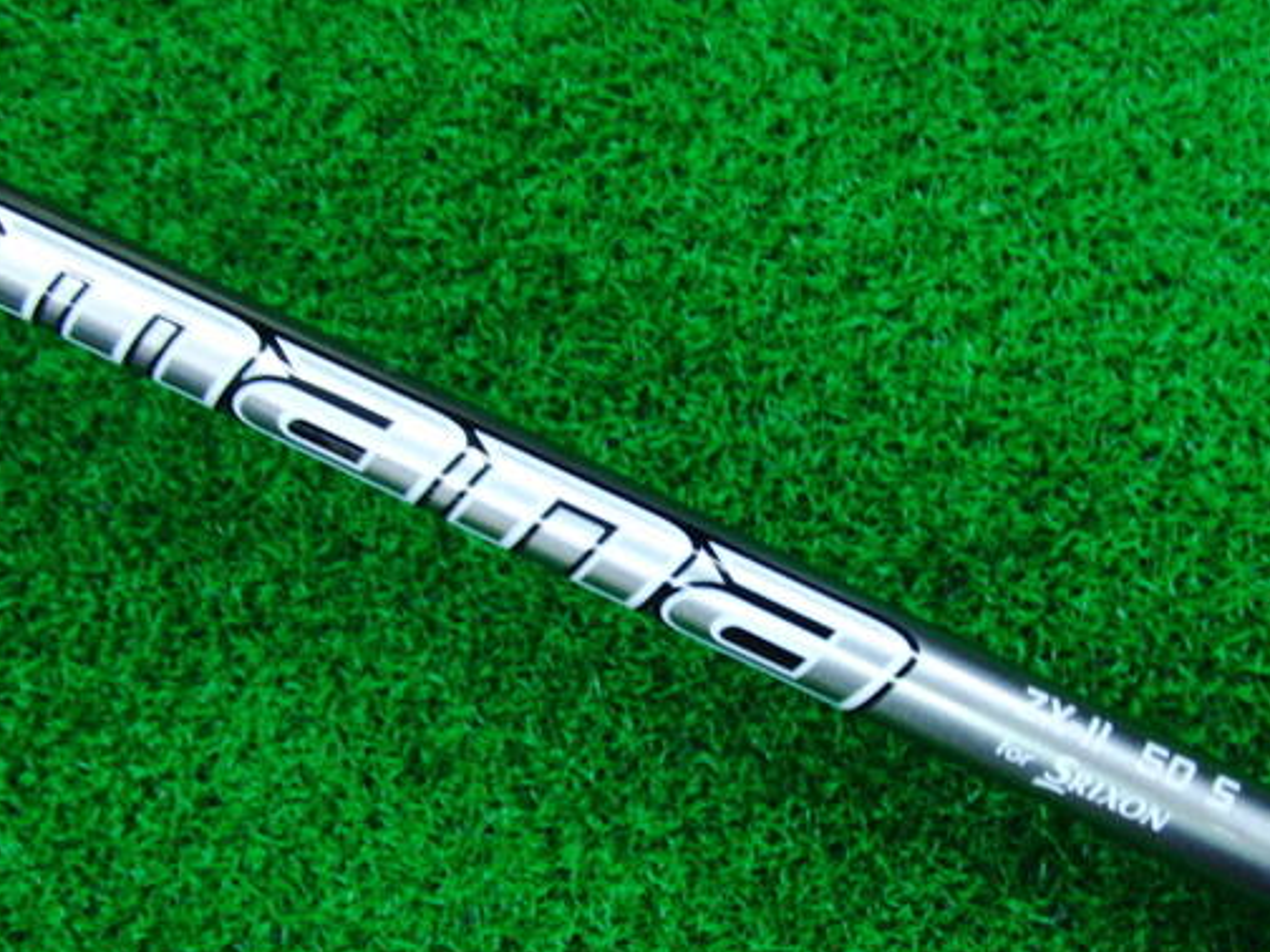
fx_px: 1724
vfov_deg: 30.8
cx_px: 726
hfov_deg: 40.3
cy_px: 582
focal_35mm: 47
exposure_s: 1/40
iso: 400
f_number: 3.6
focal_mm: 6.42
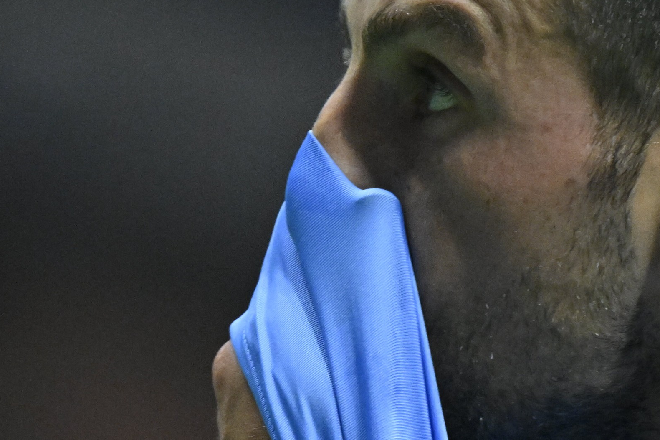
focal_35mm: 1331
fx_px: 24393
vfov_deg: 1.0
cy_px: 135
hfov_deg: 1.6
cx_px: 362
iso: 5000
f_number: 5
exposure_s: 1/1000
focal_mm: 400
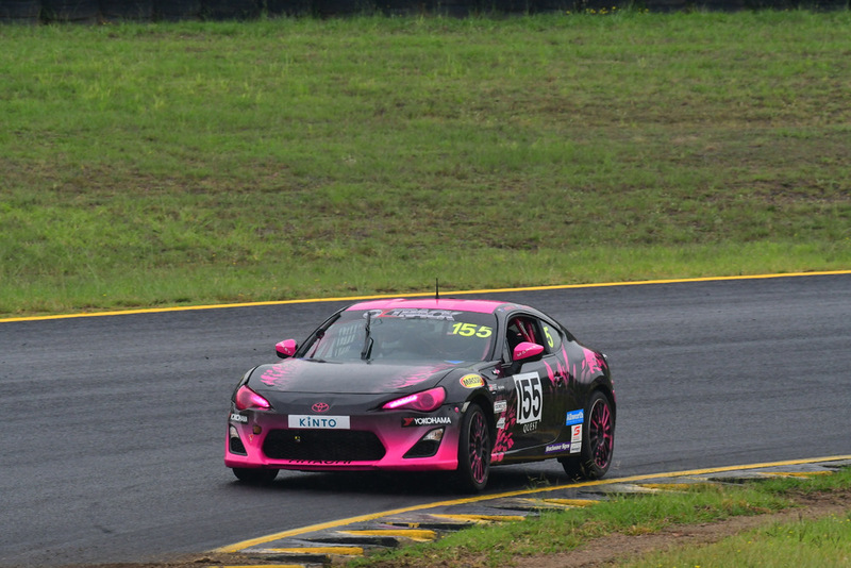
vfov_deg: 2.3
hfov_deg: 3.4
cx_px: 426
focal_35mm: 600
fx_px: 14188
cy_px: 284
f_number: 11
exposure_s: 1/640
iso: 1000
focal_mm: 400
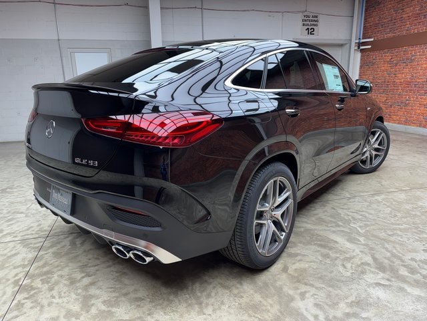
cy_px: 160
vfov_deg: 56.8
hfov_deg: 71.6
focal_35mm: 24
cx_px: 214
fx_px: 296
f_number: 1.78
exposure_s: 1/120
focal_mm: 6.76
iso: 100
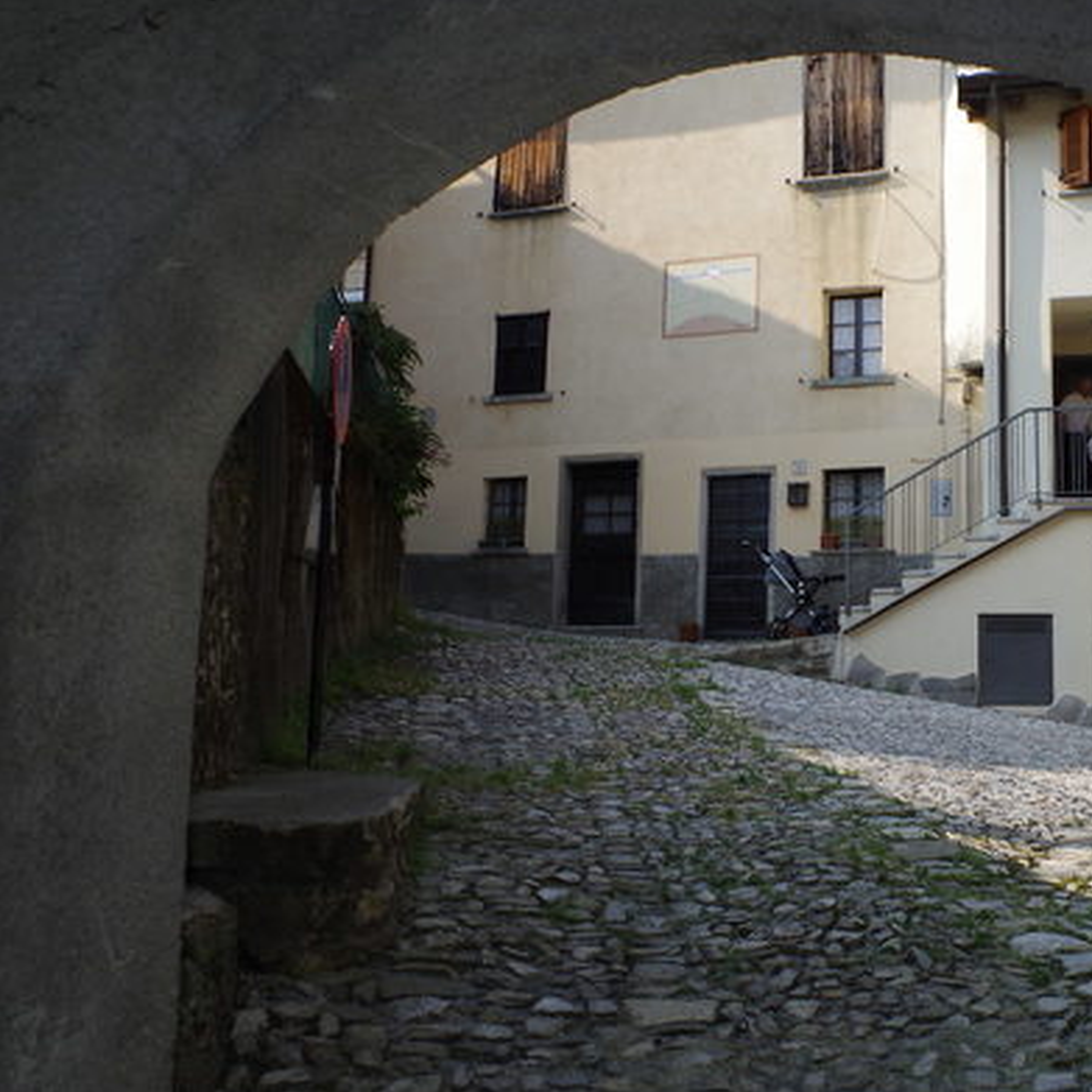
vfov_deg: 42.8
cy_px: 543
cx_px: 829
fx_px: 1392
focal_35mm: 39
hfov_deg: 41.5
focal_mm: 20
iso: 640
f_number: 16
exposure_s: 1/100
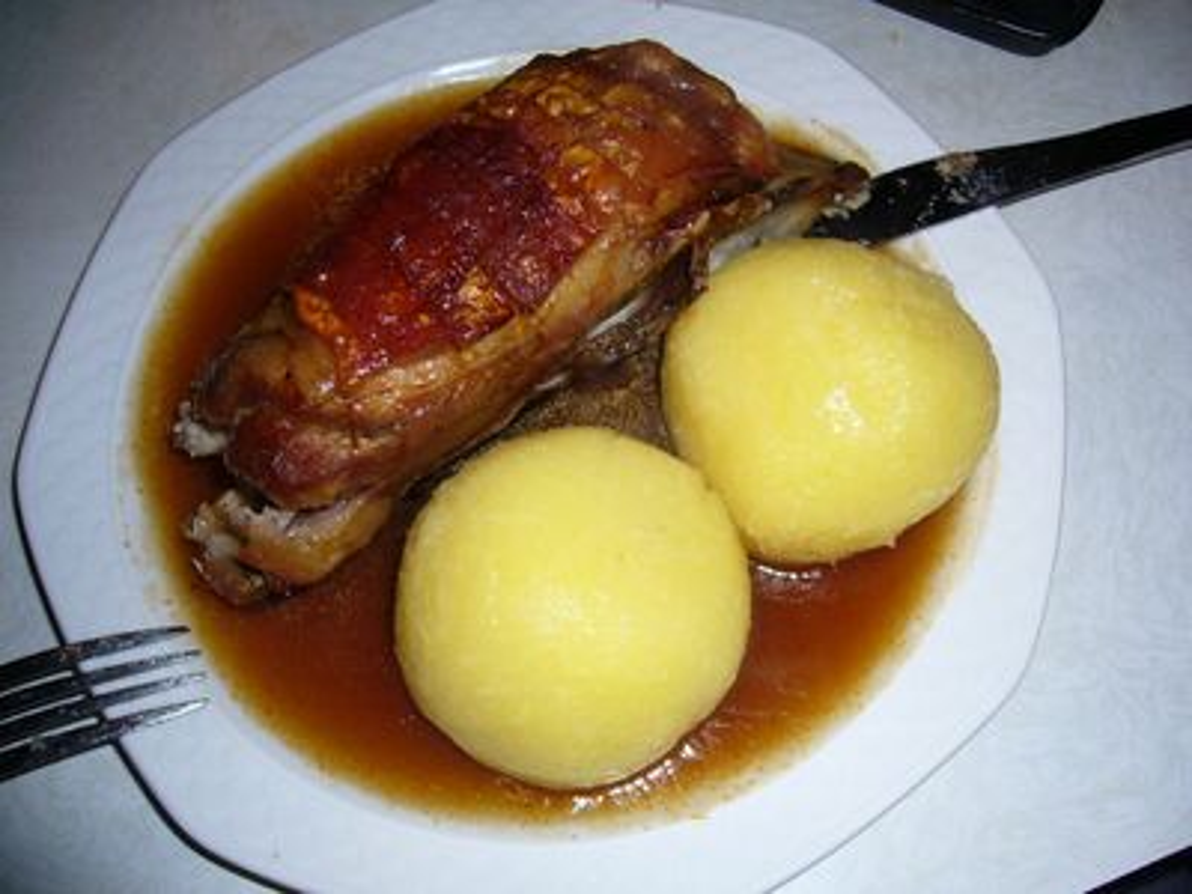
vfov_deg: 40.7
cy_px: 447
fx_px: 1205
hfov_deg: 52.6
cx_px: 596
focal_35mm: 35
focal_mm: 5.8
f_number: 2.8
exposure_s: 1/60
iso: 80
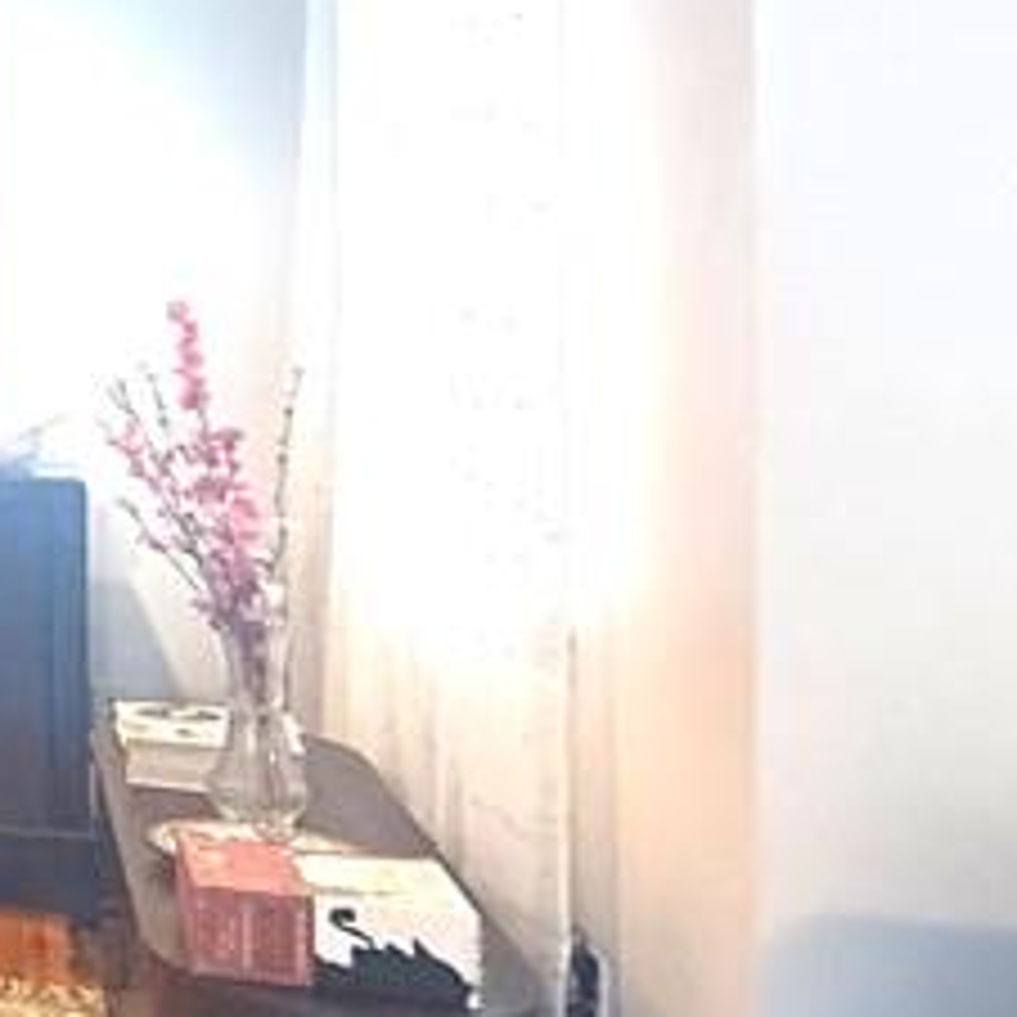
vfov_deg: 30.3
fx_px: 1861
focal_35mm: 56
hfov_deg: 19.1
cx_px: -990
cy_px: 338
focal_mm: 2.22
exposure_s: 1/60
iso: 640
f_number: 2.2
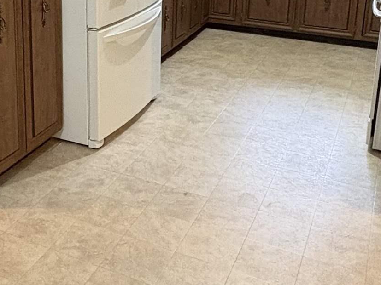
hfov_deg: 35.8
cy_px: 17
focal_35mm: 52
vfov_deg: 26.8
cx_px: 87
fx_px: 572
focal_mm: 2.22
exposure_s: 1/60
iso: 640
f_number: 2.2
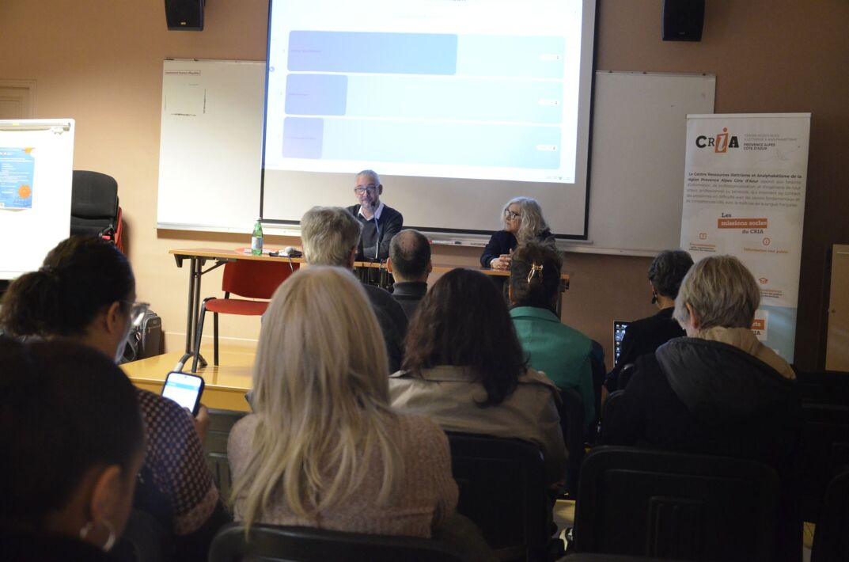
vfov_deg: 26.4
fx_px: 1200
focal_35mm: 51
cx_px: 424
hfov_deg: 39.0
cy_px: 281
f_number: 4.2
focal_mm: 34
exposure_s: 1/20
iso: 3200
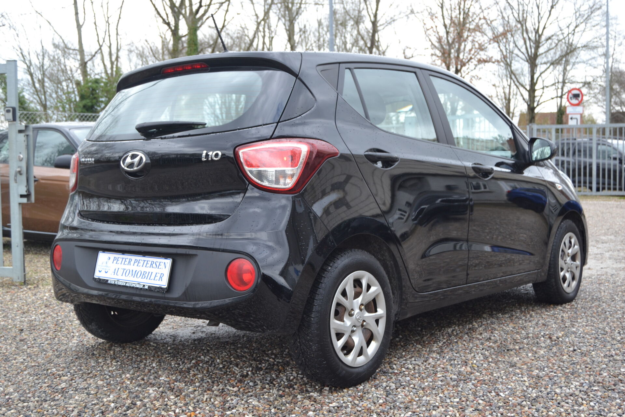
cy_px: 208
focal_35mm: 42
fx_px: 729
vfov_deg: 31.9
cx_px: 312
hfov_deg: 46.4
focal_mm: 28
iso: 140
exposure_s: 1/125
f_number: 5.6
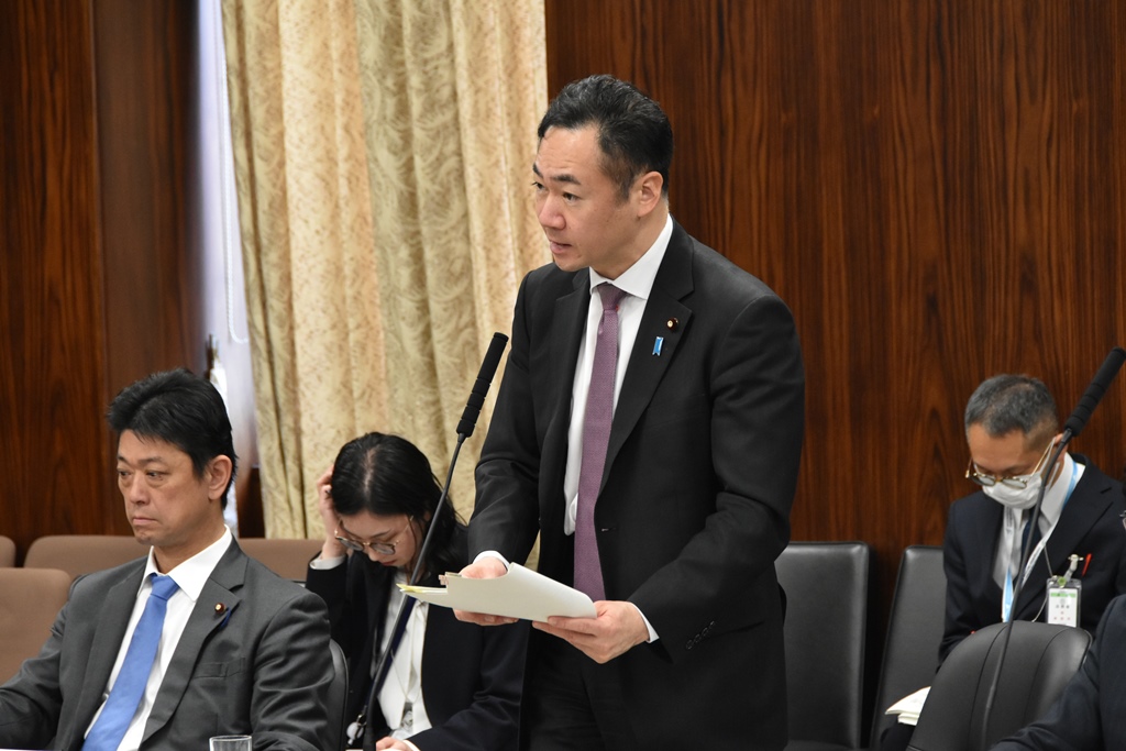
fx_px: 5255
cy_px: 376
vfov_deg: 8.2
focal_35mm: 168
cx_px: 563
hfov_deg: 12.2
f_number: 6.3
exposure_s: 1/160
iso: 2500
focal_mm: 112
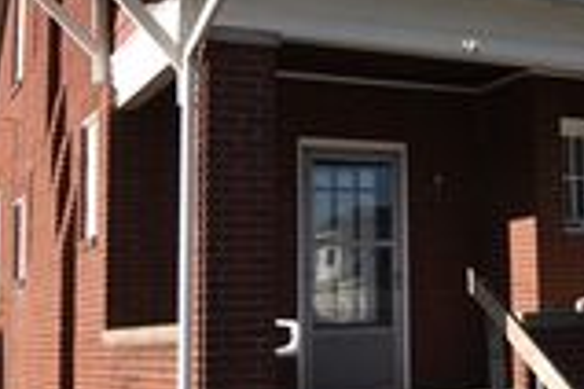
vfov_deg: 19.3
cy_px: 169
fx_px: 1145
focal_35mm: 71
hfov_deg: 27.0
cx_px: 588
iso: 100
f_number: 7.1
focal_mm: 15
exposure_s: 1/200
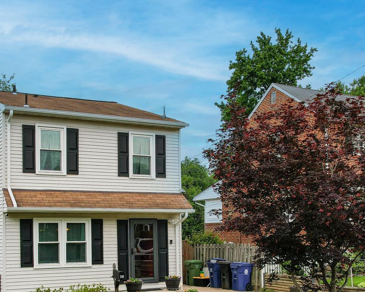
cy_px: 229
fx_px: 519
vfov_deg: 30.8
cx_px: 150
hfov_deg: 38.6
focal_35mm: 48
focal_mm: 8.38
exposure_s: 1/90
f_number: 2.8
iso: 100
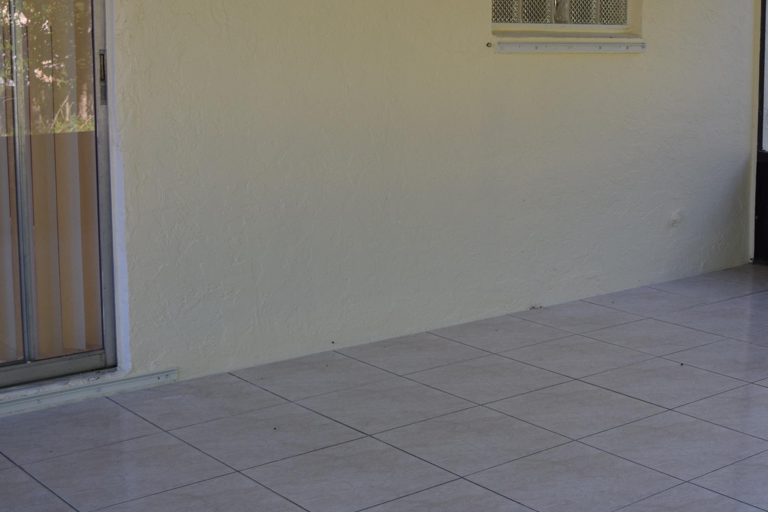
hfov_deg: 34.7
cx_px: 608
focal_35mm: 56
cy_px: 190
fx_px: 1190
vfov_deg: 24.2
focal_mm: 23
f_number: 6.3
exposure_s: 1/160
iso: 400
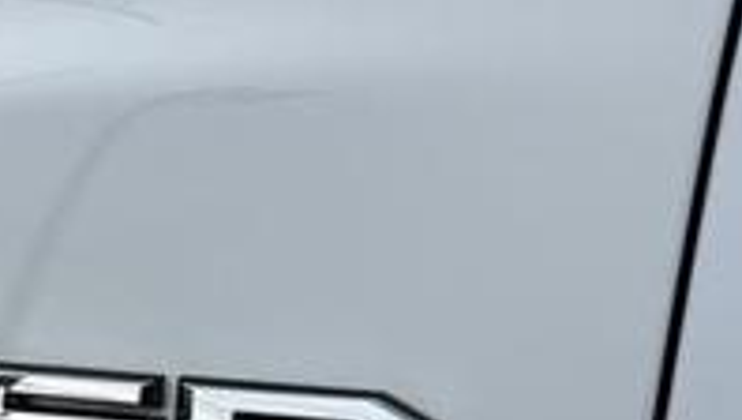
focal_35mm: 72
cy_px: 435
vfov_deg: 16.4
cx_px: 19
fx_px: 1419
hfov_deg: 27.8
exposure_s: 1/2008
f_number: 1.5
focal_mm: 5.7
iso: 50
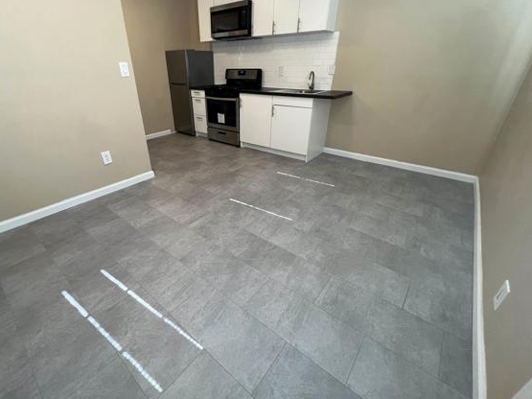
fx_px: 230
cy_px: 189
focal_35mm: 15
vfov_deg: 81.7
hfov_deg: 97.7
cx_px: 235
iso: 200
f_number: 1.8
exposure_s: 1/120
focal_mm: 1.57
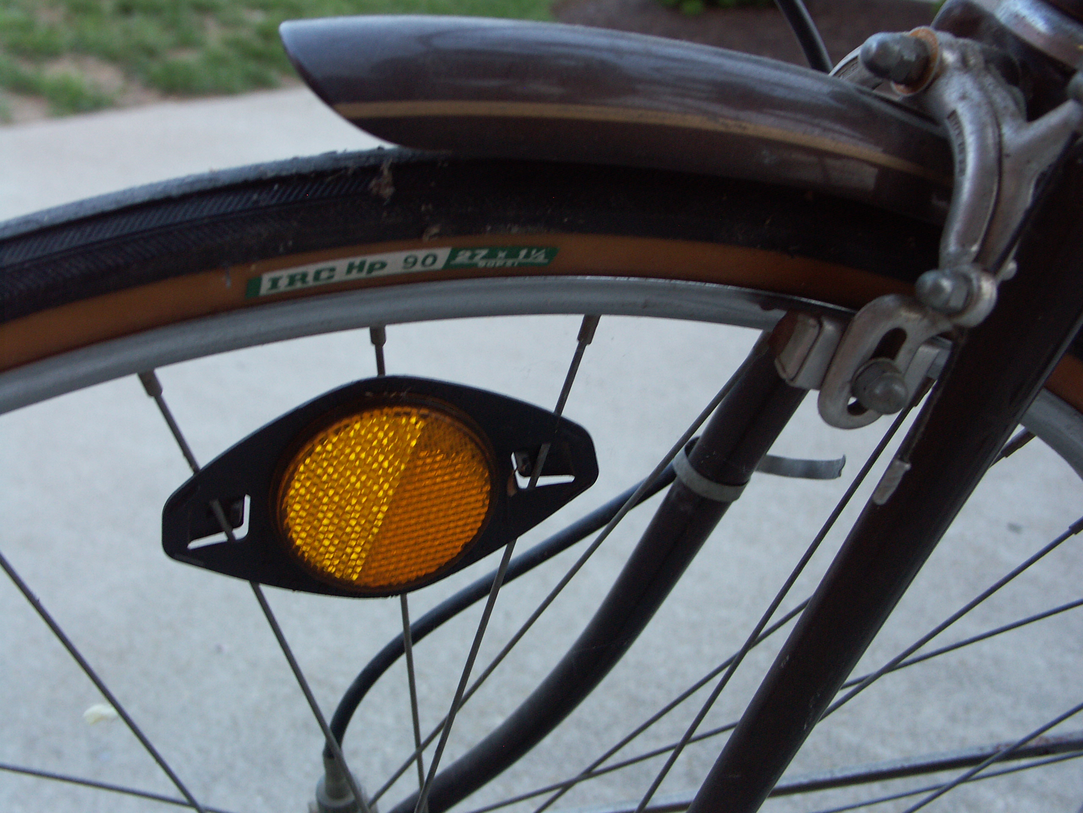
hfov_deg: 45.8
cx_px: 542
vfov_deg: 35.1
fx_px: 1283
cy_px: 406
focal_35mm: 41
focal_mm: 10.56
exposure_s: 1/15
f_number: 2.8
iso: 100
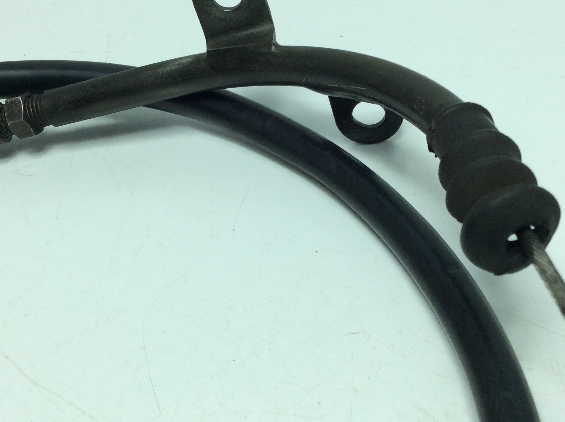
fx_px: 798
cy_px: 182
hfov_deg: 39.0
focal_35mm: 49
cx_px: 277
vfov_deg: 29.6
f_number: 2.4
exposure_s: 1/525
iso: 32
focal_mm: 3.3
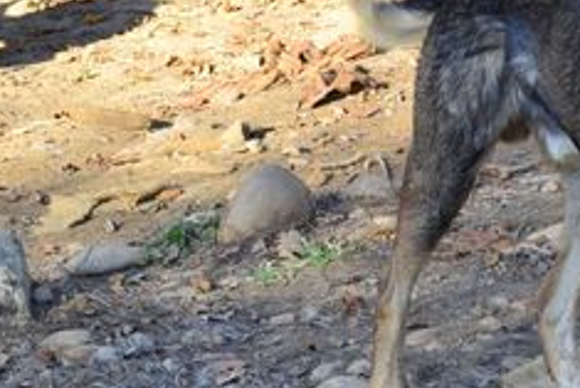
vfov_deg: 6.5
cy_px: 171
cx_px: 568
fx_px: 3390
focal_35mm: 210
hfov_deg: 9.7
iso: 400
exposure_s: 1/125
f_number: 9
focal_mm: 55
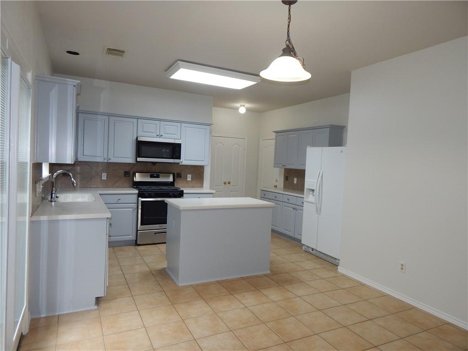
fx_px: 297
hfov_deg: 76.4
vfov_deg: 61.1
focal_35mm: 22
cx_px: 234
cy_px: 176
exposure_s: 1/40
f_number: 3
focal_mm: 4
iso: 125
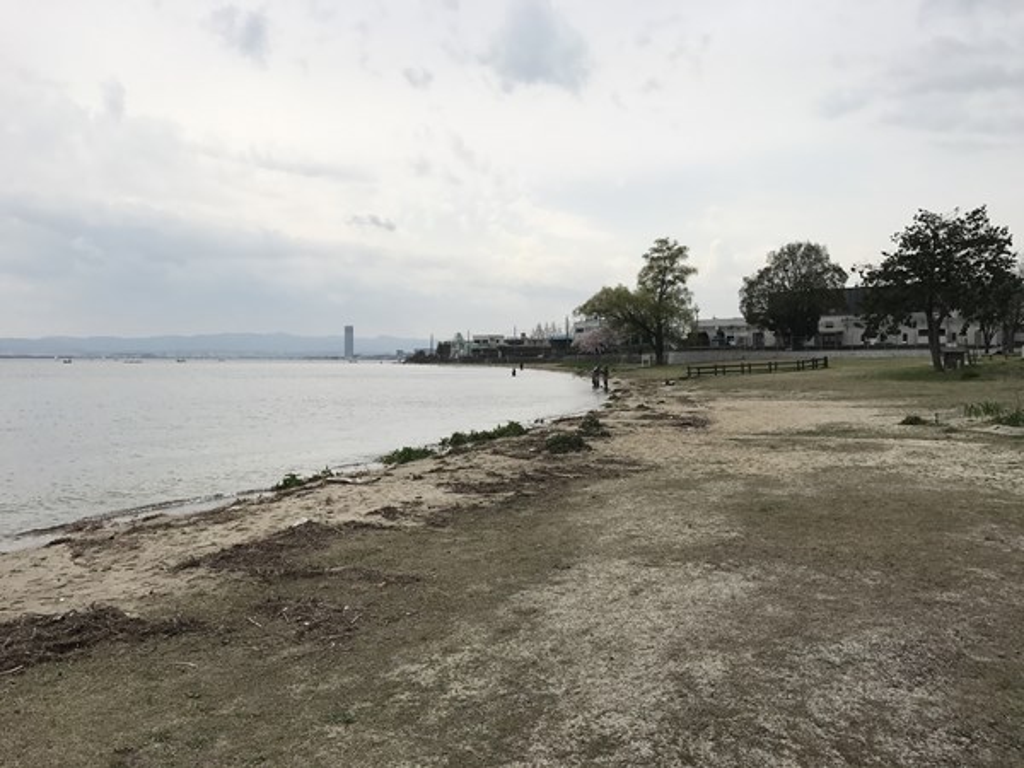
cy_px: 384
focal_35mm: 28
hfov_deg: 63.4
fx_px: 828
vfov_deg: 49.7
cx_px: 512
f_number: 1.8
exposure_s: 1/4000
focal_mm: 3.99
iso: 20
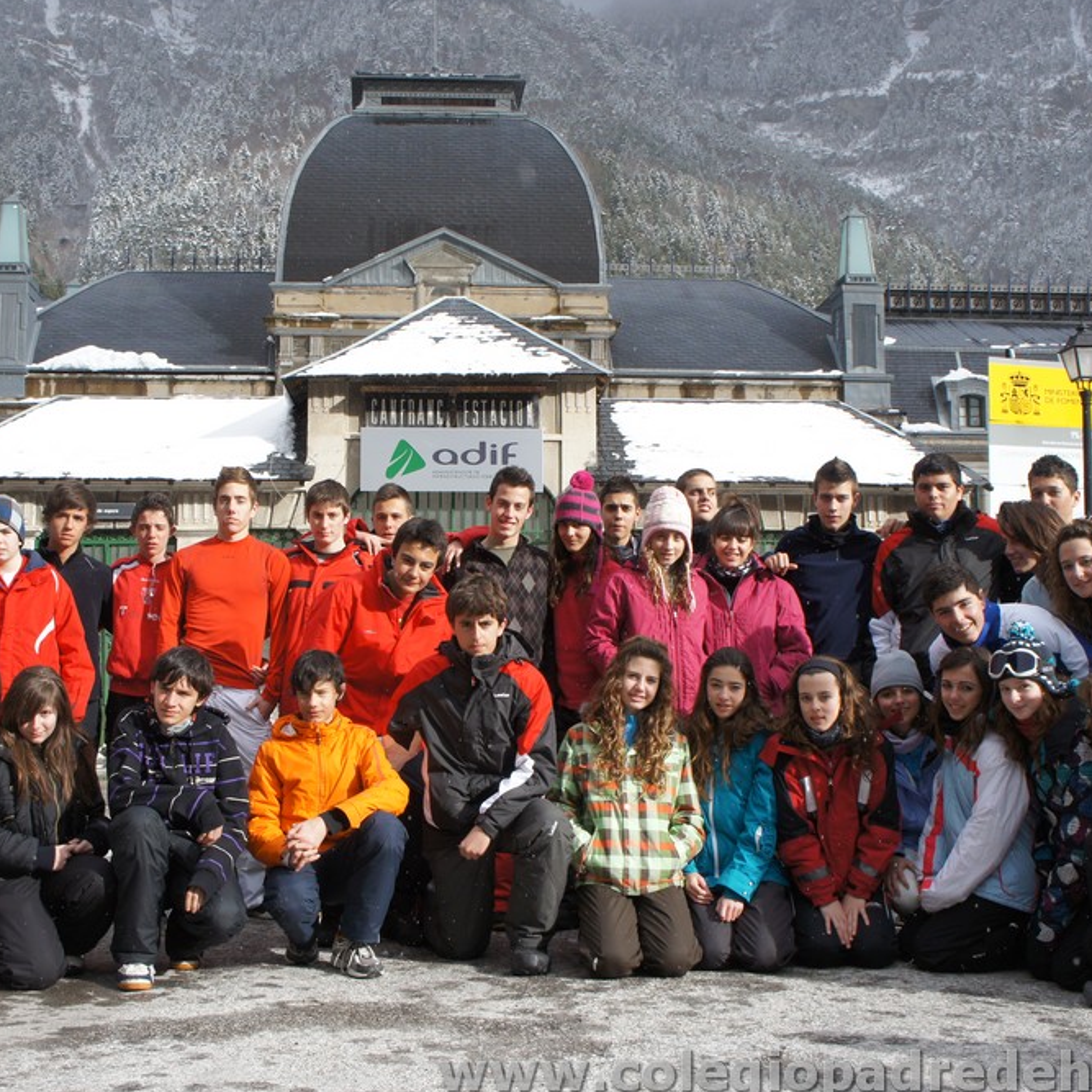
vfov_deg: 39.2
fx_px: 1535
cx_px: 485
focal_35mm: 43
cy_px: 553
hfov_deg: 39.1
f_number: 8
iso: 400
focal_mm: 22
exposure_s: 1/800
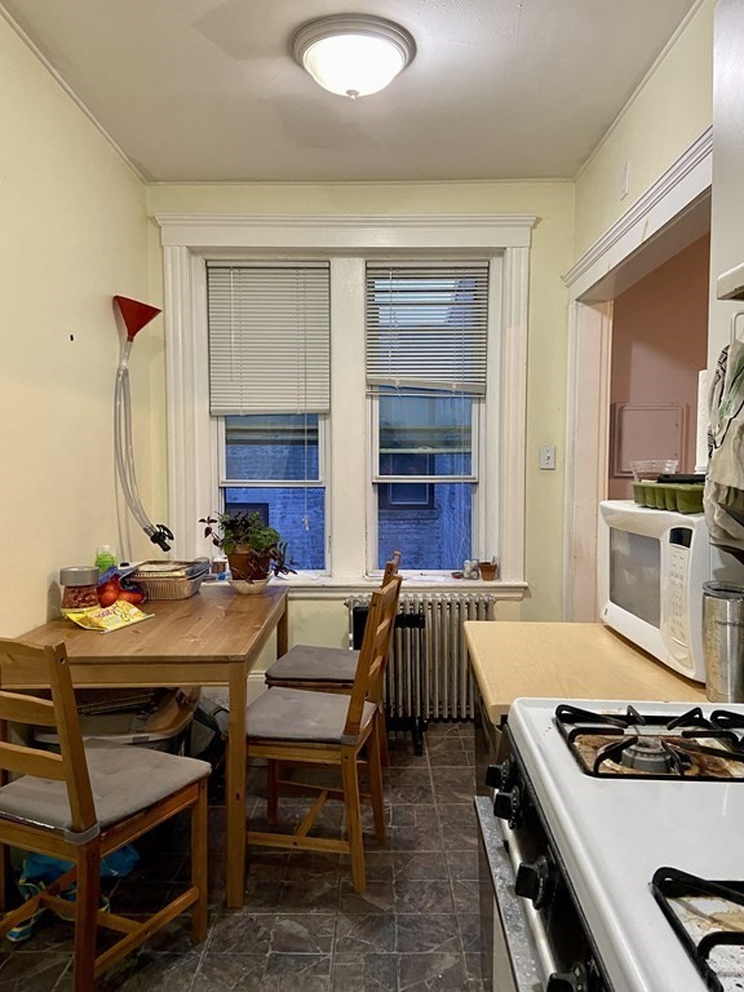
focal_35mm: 26
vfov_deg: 67.3
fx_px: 745
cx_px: 372
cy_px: 496
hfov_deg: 53.1
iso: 400
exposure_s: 1/40
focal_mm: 4.25
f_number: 1.8
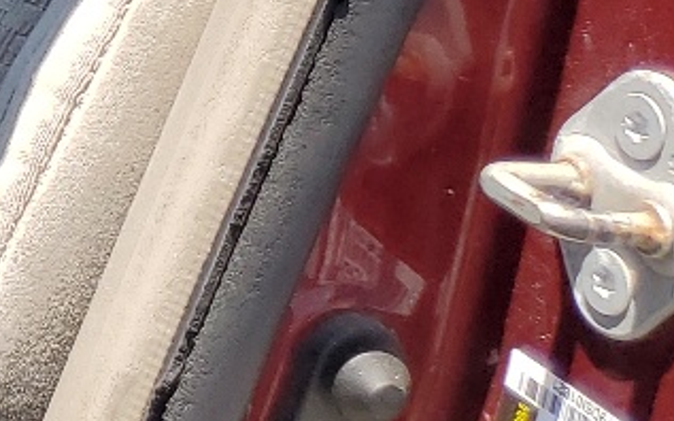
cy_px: -459
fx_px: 2553
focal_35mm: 139
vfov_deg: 8.8
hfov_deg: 11.8
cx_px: -1012
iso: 50
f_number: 1.5
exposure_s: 1/909
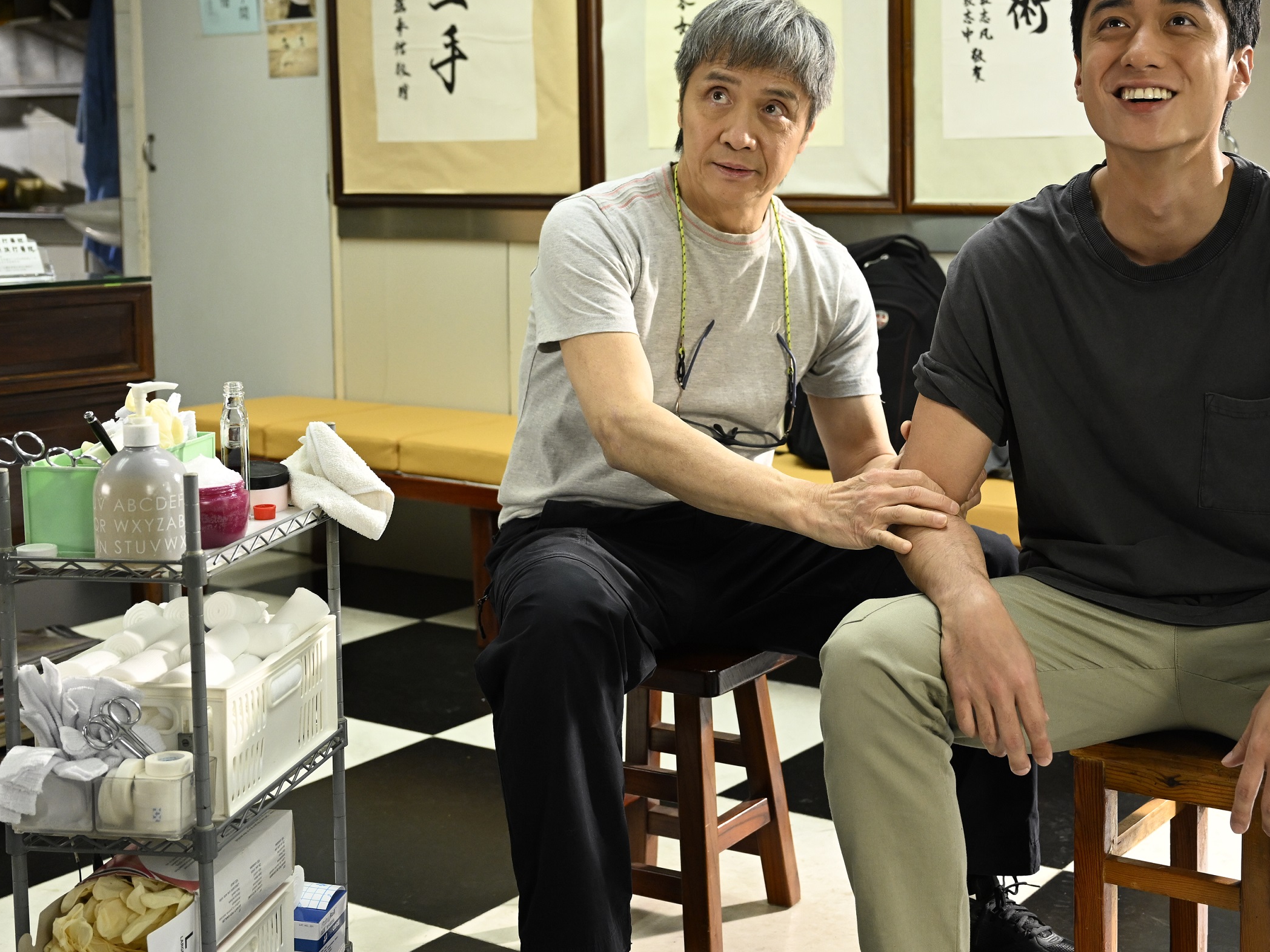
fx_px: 1825
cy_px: 338
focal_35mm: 50
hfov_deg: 37.9
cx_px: 855
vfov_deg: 29.1
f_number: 4
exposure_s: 1/200
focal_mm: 33.5
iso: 1600
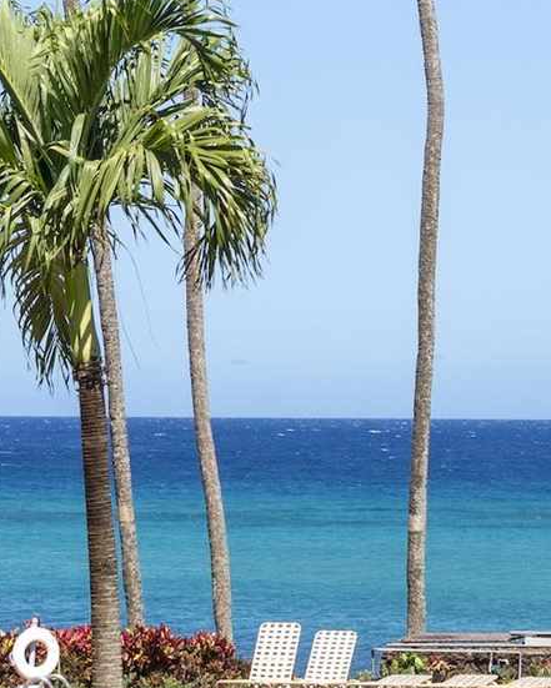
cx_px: 391
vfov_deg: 10.5
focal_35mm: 183
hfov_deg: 8.4
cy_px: 360
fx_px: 3729
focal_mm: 35
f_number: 8
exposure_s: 1/400
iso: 100
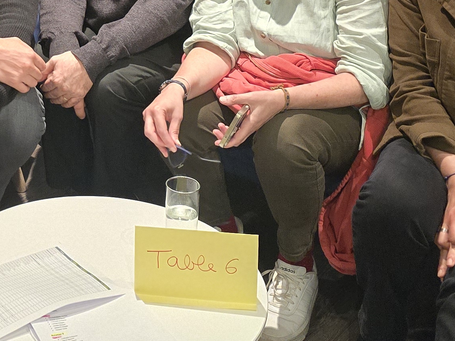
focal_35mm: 81
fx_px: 1065
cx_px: -15
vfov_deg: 17.1
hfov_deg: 23.0
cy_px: -111
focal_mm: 6.3
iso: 1600
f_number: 1.7
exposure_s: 1/100
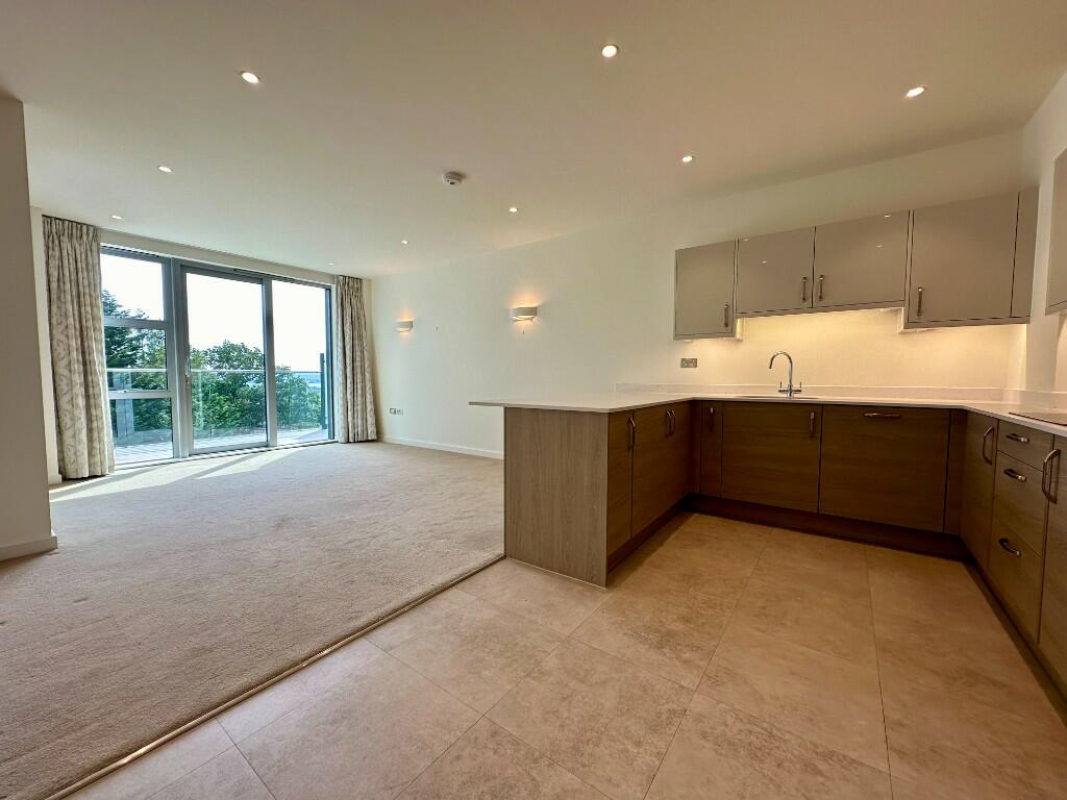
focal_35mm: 14
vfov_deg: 85.7
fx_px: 432
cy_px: 400
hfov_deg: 102.1
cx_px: 534
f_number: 2.2
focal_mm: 2.22
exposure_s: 1/134
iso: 40
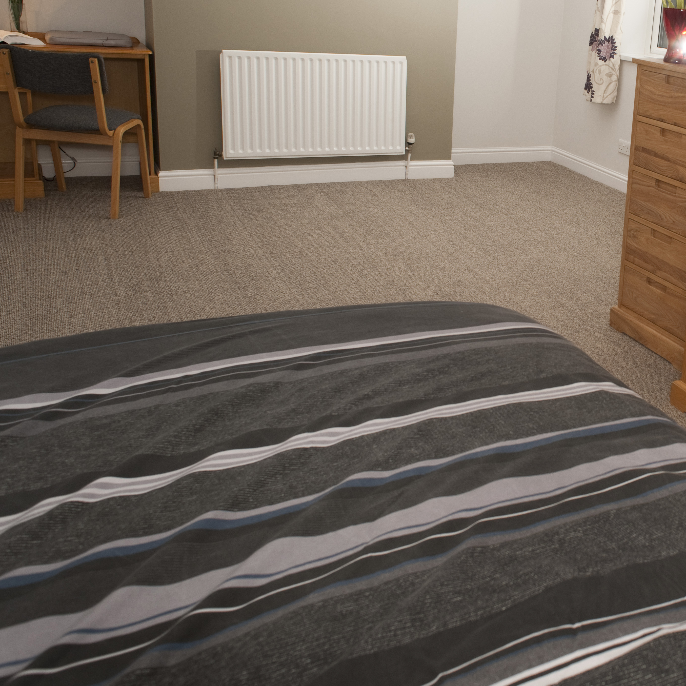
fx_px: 830
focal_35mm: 37
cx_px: 633
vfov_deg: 44.5
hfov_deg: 41.0
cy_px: 253
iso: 200
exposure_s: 1/80
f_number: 5.6
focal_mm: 20
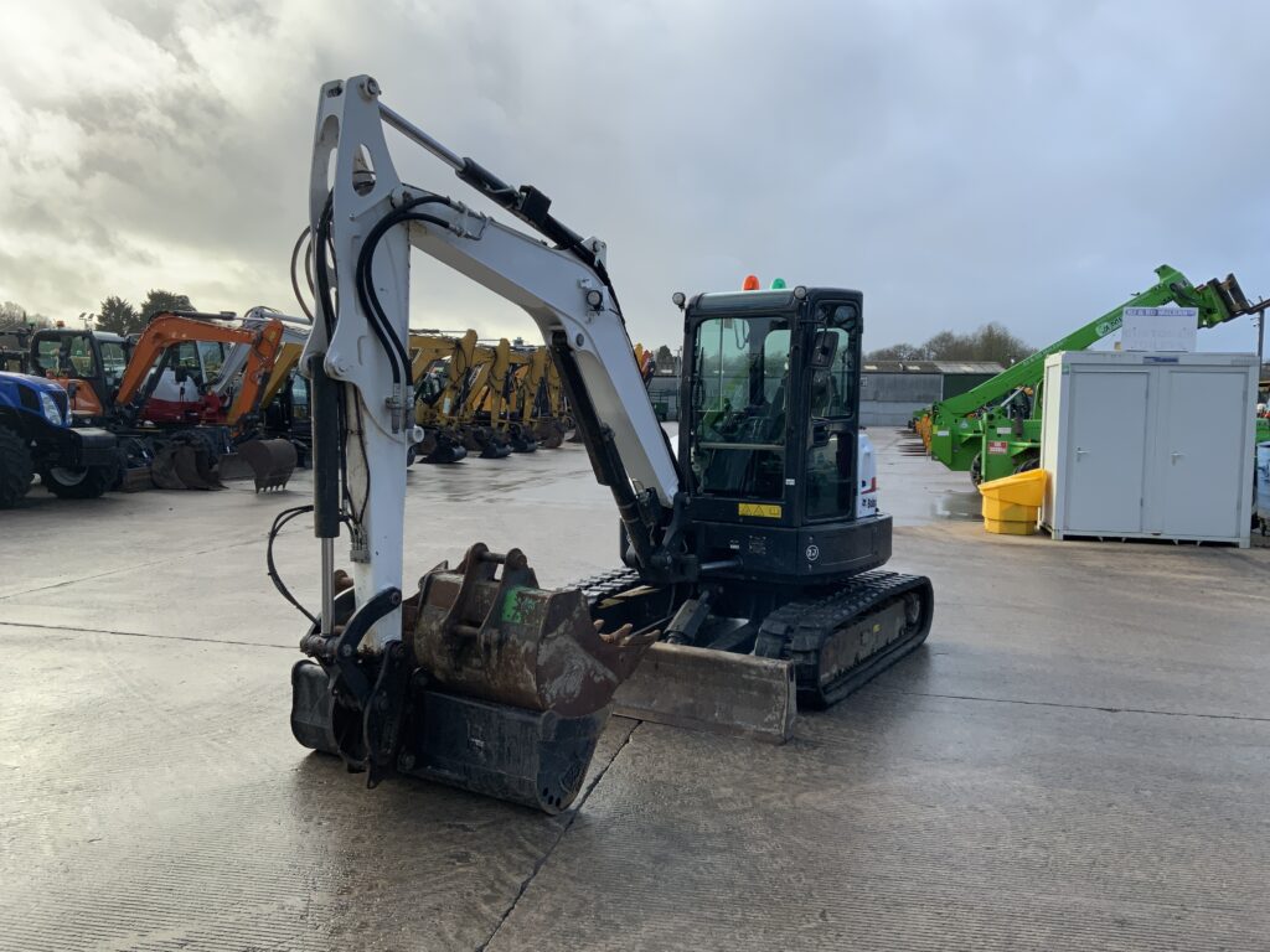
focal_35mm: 29
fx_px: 1064
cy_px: 476
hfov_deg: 61.7
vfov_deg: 48.2
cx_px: 635
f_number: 1.8
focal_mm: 3
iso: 16
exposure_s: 1/574
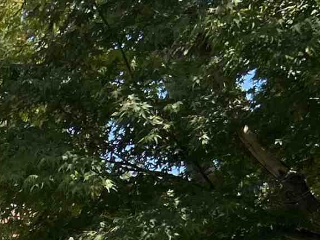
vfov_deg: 10.1
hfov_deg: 12.8
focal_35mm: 138
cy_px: 457
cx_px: -281
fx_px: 1275
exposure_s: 1/1597
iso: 50
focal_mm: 5.7
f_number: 1.5
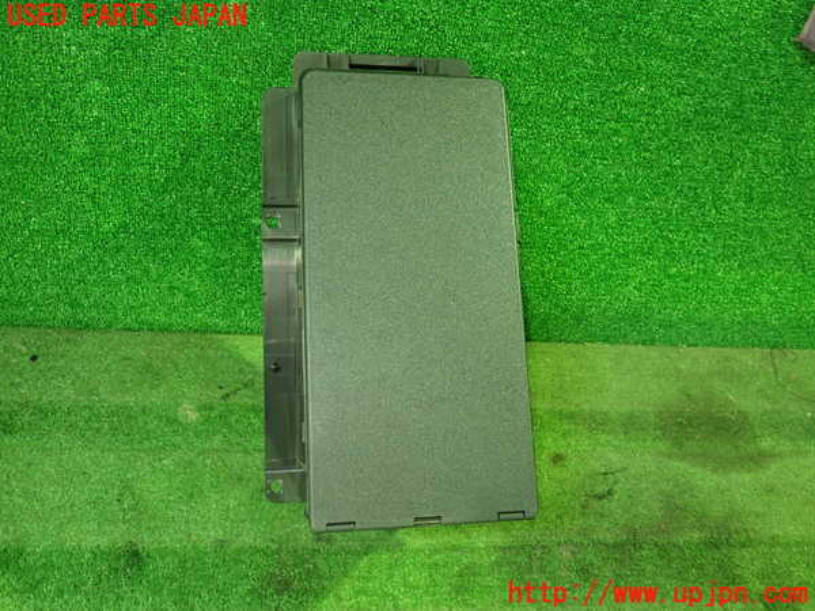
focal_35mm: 30
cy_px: 306
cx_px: 408
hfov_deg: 60.0
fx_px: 706
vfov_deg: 46.8
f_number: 2.3
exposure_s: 1/30
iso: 800
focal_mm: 5.5
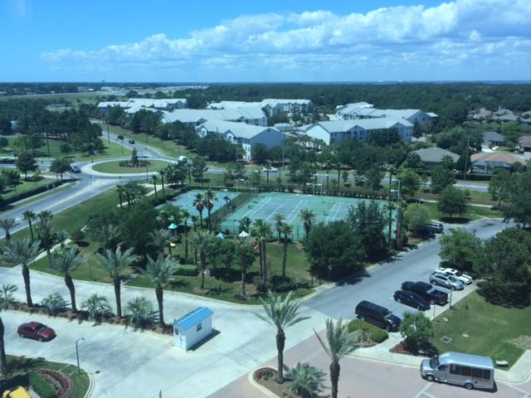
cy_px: 199
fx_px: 445
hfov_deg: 61.7
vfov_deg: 48.2
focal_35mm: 29
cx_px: 266
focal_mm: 4.15
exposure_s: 1/1140
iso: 32
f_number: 2.2
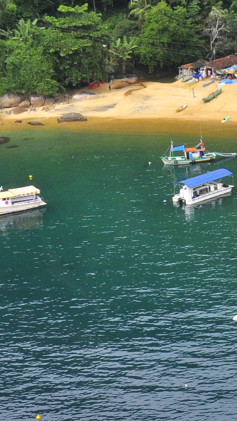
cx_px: 394
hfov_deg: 6.9
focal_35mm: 173
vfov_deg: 12.4
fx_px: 1932
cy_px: 186
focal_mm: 38
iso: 400
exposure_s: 1/125
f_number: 16
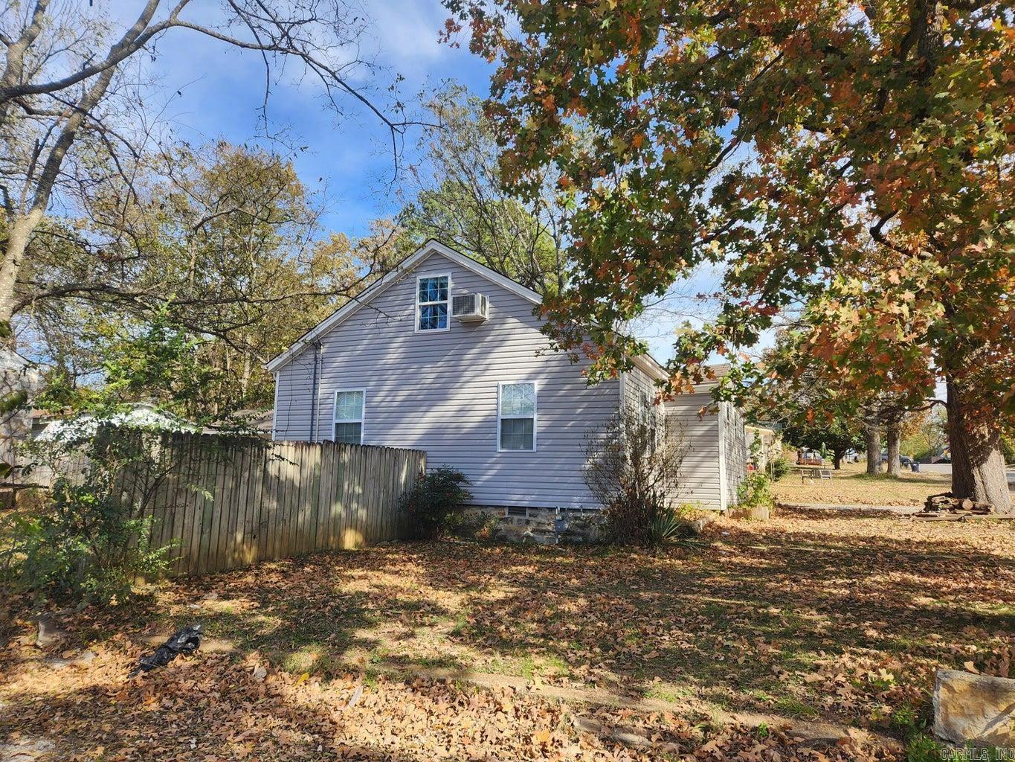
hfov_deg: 73.9
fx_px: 674
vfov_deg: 58.9
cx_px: 508
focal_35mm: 23
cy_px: 381
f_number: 1.8
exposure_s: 1/648
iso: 20
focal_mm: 5.4
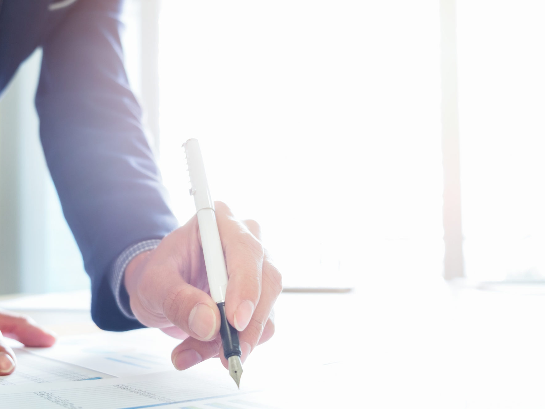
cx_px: 181
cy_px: 218
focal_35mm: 38
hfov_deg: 48.1
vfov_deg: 37.7
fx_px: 598
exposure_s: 1/60
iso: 200
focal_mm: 18
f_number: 2.8
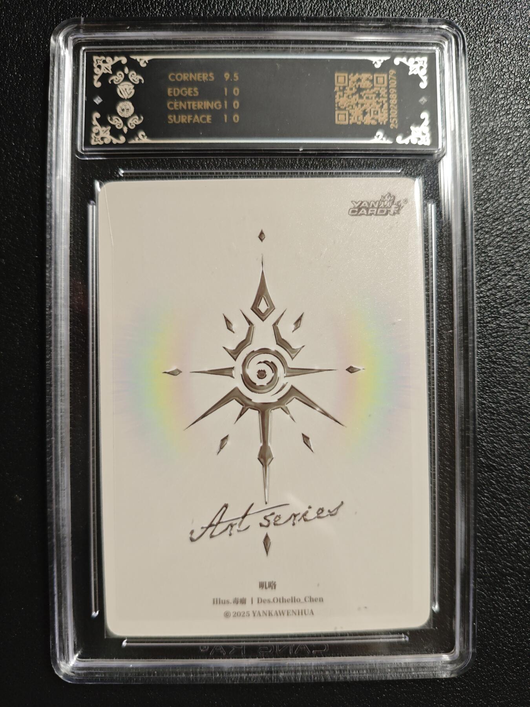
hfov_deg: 53.1
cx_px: 265
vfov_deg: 67.3
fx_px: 531
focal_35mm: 26
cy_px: 354
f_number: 1.5
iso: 800
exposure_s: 1/200
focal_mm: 4.94
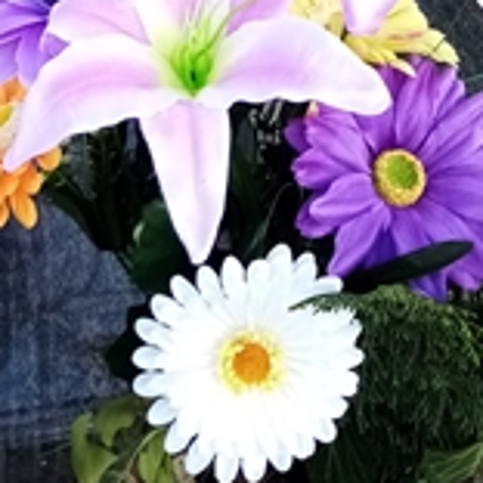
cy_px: -433
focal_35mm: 94
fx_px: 1484
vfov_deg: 15.4
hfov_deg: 18.4
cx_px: 152
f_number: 1.8
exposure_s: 1/128
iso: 104
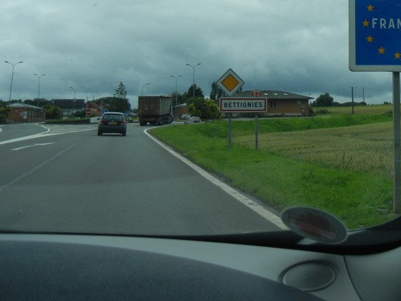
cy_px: 28
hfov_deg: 33.6
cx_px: 340
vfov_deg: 25.7
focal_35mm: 55
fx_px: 637
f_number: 7
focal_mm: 5.4
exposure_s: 1/531
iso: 160
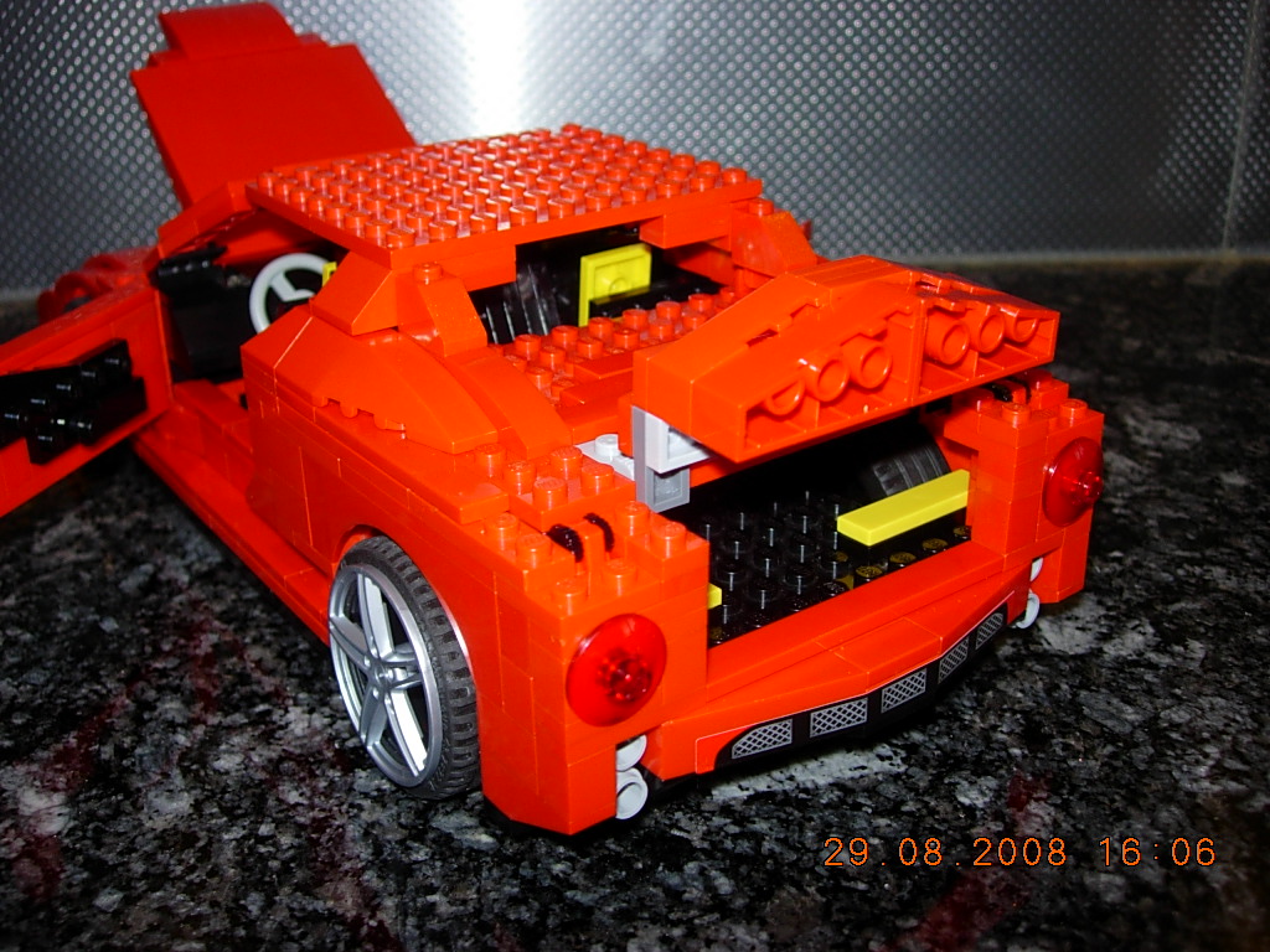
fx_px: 1394
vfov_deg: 37.7
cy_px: 476
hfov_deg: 49.0
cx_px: 635
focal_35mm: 38
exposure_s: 1/64
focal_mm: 7.8
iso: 79
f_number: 2.8
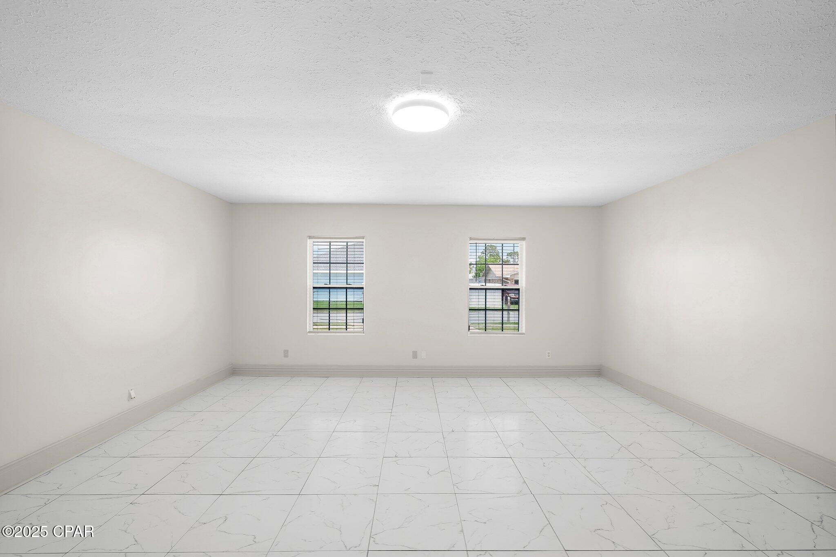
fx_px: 348
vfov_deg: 77.3
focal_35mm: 15
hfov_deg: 100.4
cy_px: 278
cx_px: 418
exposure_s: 1/20
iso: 400
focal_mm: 15
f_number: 8
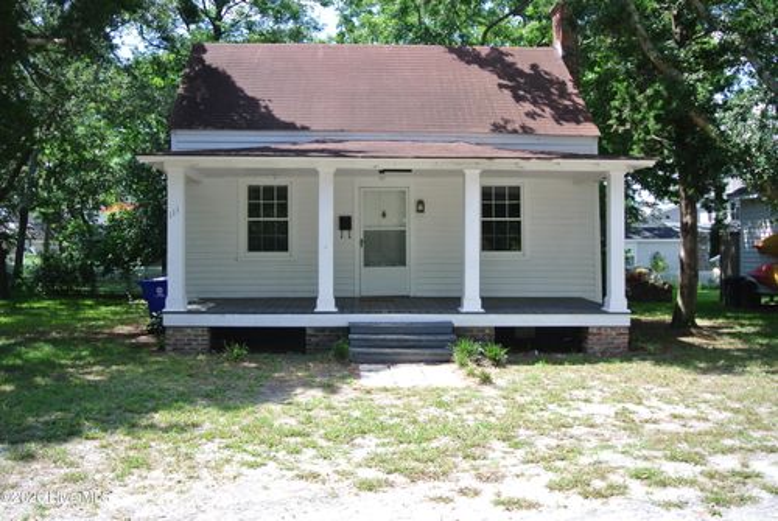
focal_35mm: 31
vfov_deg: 42.5
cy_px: 260
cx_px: 389
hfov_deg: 60.2
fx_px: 671
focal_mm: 11.8
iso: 100
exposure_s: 1/320
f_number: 4
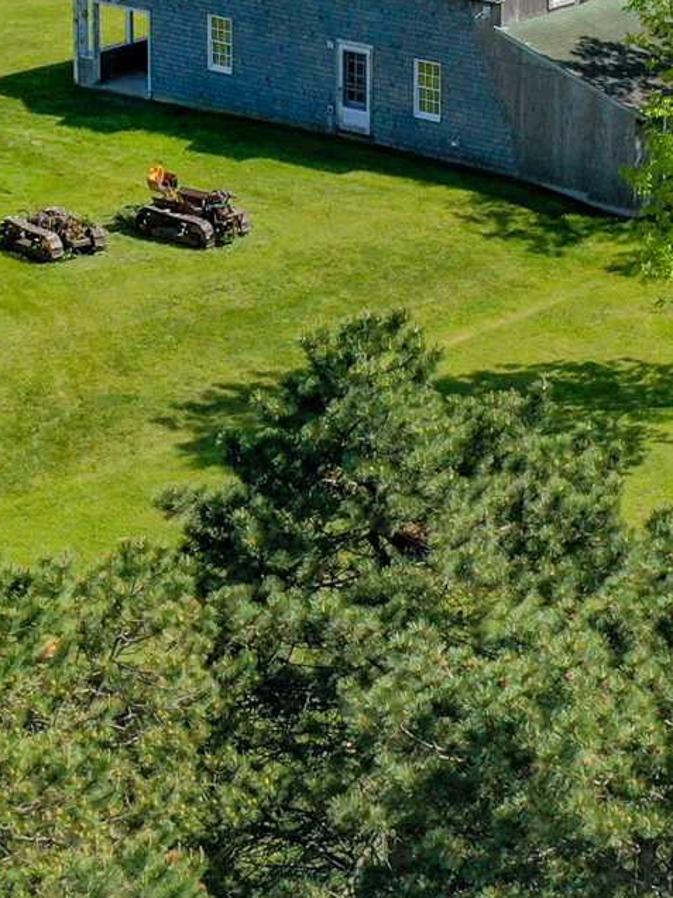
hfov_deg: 11.4
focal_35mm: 130
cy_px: -80
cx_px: 325
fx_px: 3370
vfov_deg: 14.8
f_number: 3.5
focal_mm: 10.26
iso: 100
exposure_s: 1/120
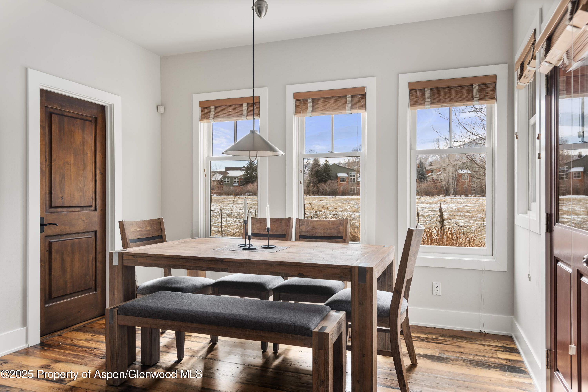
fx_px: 408
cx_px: 294
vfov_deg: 51.3
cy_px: 196
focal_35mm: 25
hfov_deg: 71.5
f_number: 7.1
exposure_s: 1/8
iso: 250
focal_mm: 25
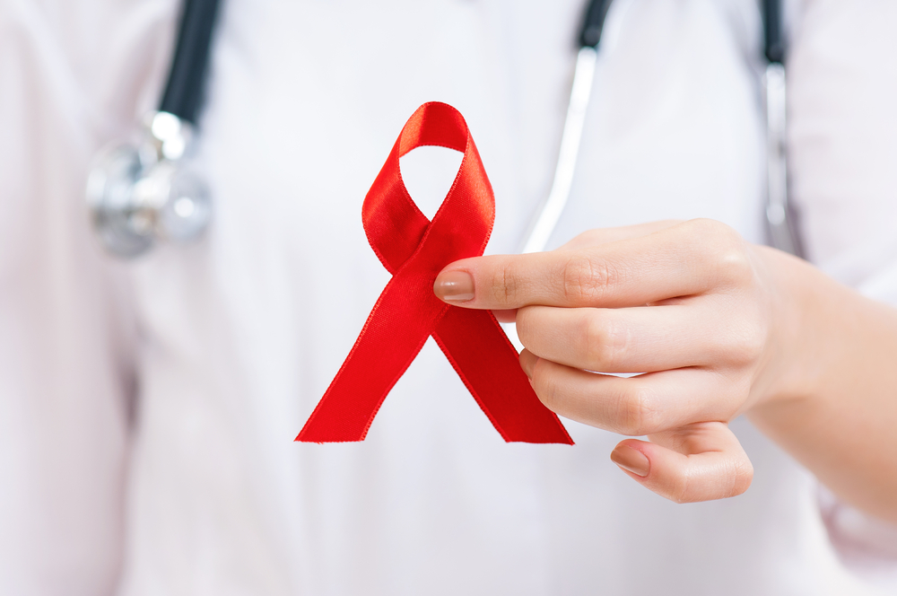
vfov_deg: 8.7
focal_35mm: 158
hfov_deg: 13.1
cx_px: 448
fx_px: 3919
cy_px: 298
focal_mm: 105
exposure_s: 1/200
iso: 100
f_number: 5.6
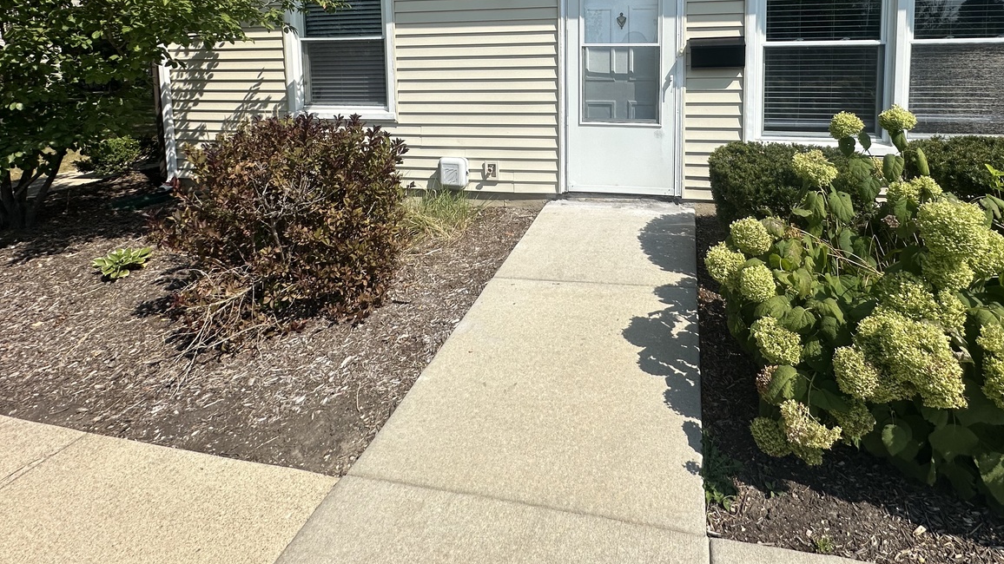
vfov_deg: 53.7
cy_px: 99
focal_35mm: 19
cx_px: 584
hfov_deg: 88.8
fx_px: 506
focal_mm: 2.22
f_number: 2.2
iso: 40
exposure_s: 1/2817
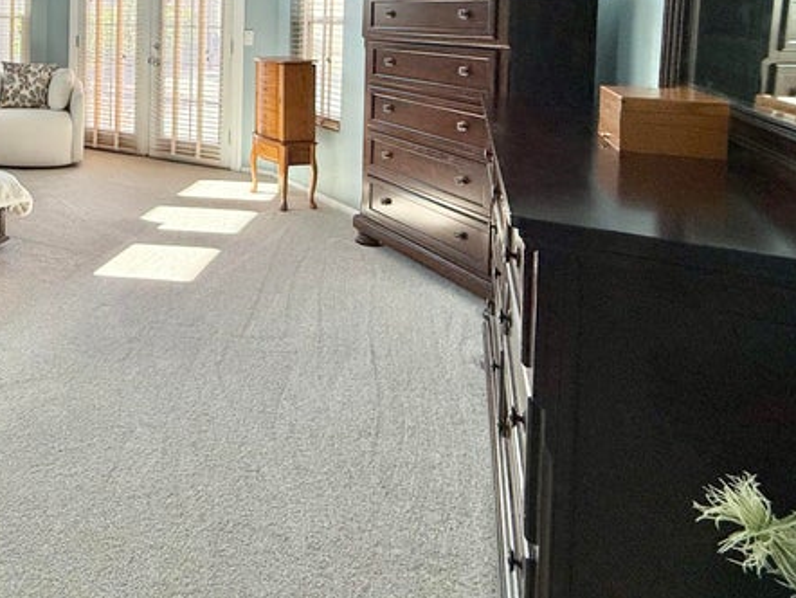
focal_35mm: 27
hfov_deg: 55.1
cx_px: 55
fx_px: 621
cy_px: 34
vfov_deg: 45.4
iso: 64
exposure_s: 1/164
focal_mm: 2.22
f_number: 2.2
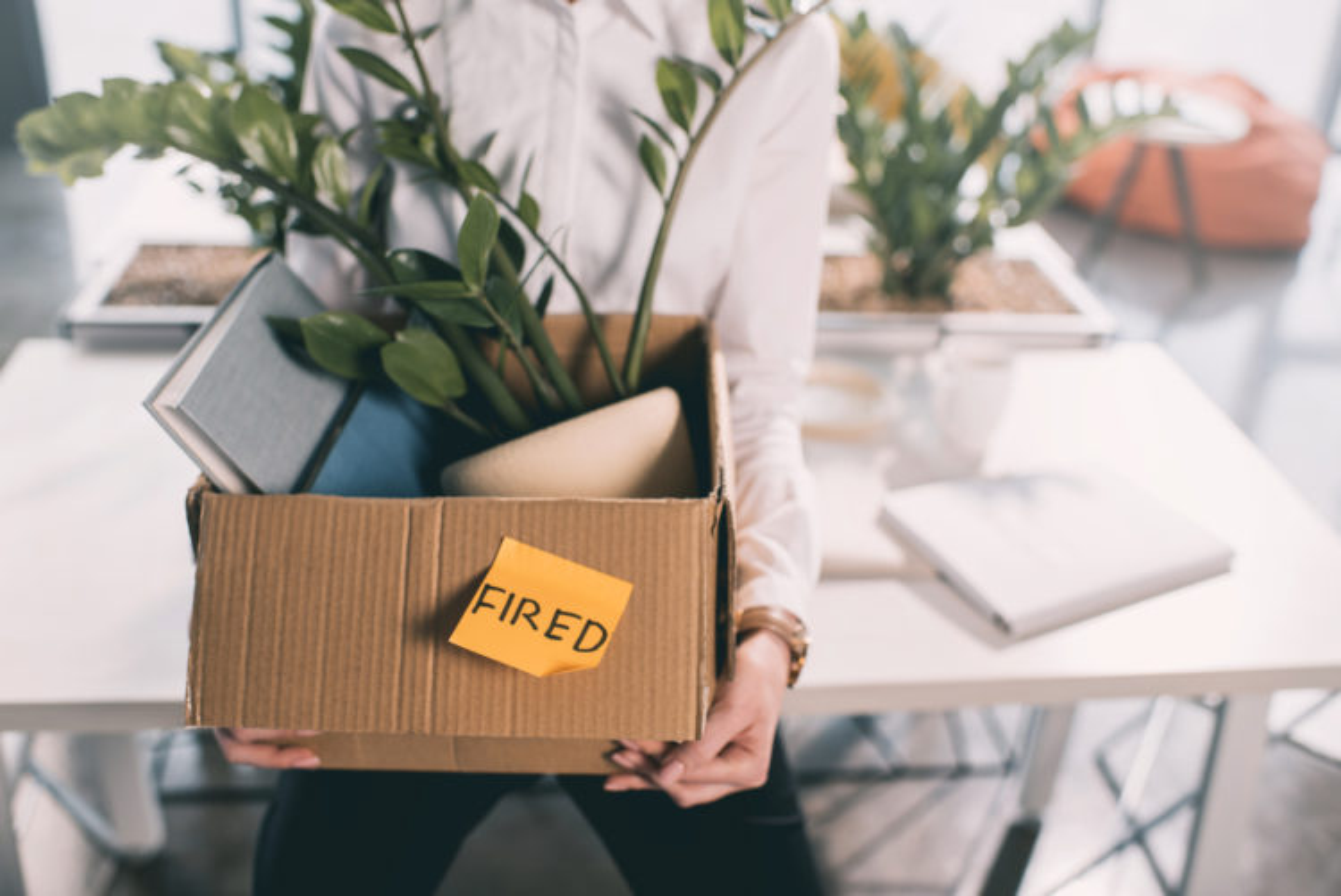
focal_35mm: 35
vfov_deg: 37.9
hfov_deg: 54.4
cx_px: 670
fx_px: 1304
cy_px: 448
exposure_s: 1/160
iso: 250
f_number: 2.5
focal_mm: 35
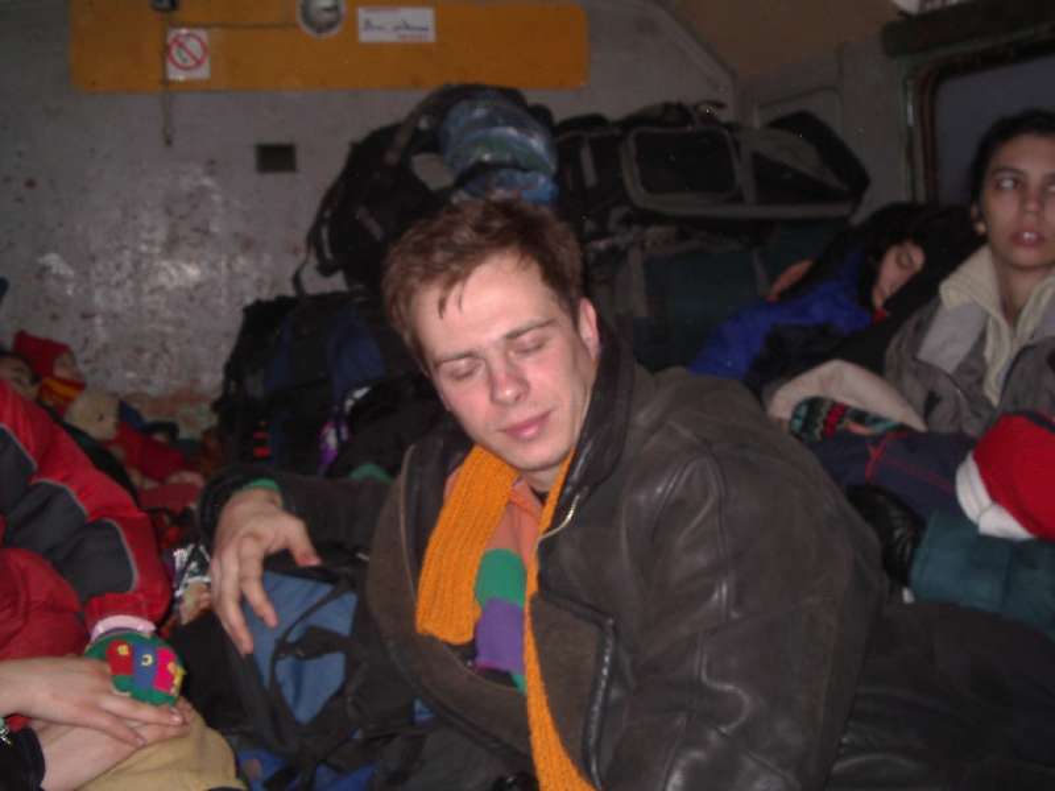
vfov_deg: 37.7
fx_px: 1158
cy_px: 396
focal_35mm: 38
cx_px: 528
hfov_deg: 49.0
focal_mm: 5.8
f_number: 4.8
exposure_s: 1/60
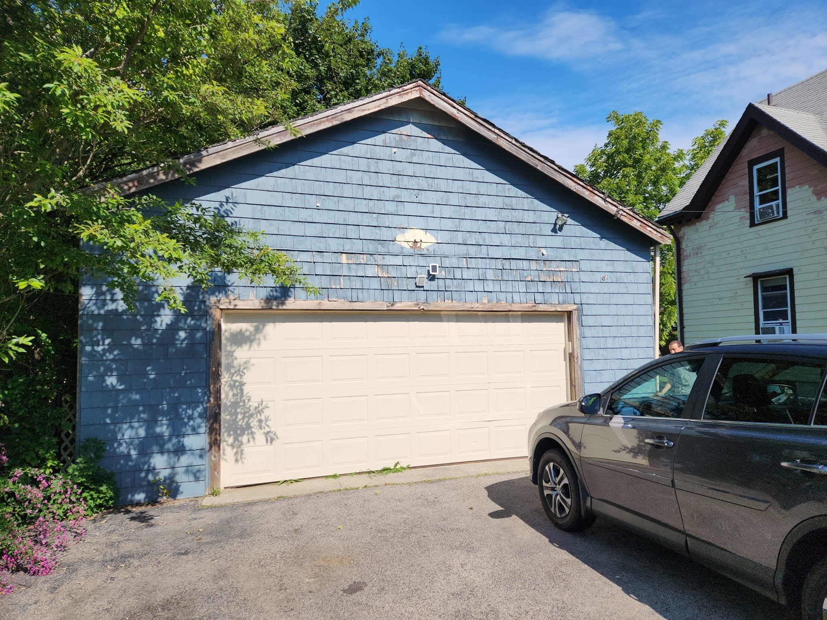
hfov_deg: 73.9
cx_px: 414
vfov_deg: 58.9
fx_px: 549
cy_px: 310
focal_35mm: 23
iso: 20
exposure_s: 1/2246
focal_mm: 5.4
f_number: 1.8
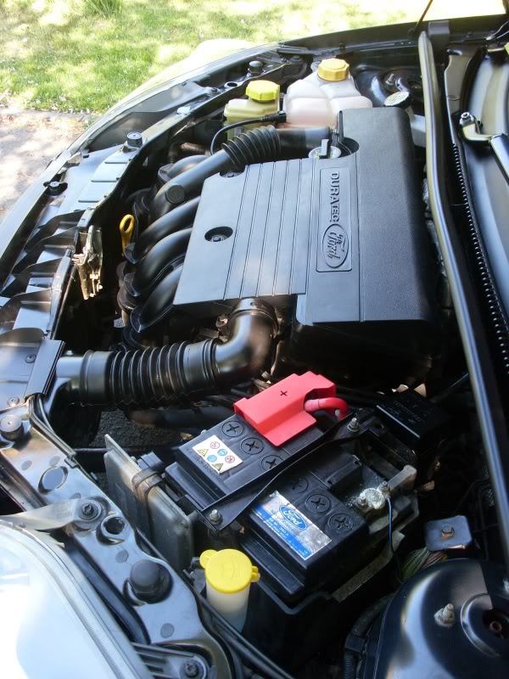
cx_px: 254
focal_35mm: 38
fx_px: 745
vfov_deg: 49.0
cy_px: 340
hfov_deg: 37.7
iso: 100
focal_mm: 6.3
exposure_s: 1/60
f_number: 3
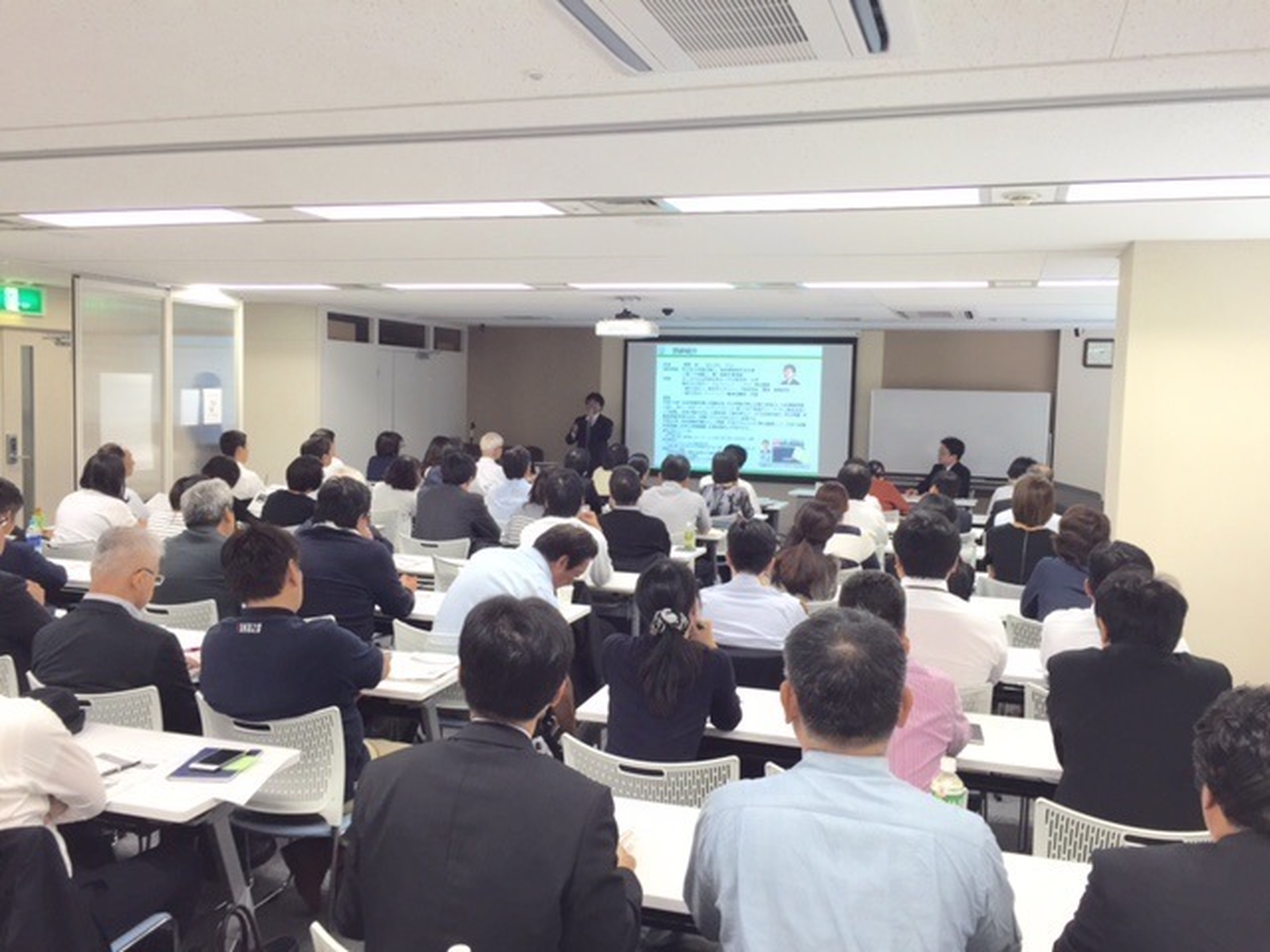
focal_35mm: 29
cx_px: 635
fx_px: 1064
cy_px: 476
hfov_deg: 61.7
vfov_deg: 48.2
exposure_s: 1/50
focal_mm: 4.15
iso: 32
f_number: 2.2
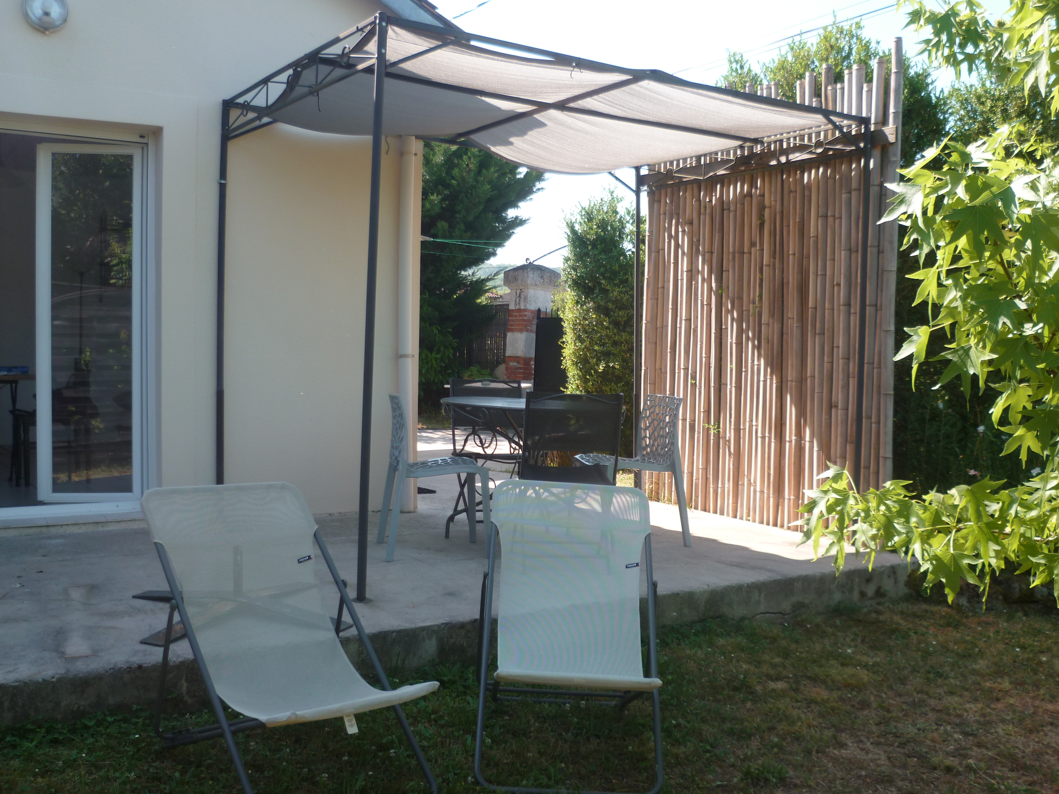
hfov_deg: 54.0
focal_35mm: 34
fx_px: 1040
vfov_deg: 41.8
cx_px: 530
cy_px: 397
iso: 80
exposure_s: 1/250
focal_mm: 6.1
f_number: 3.2
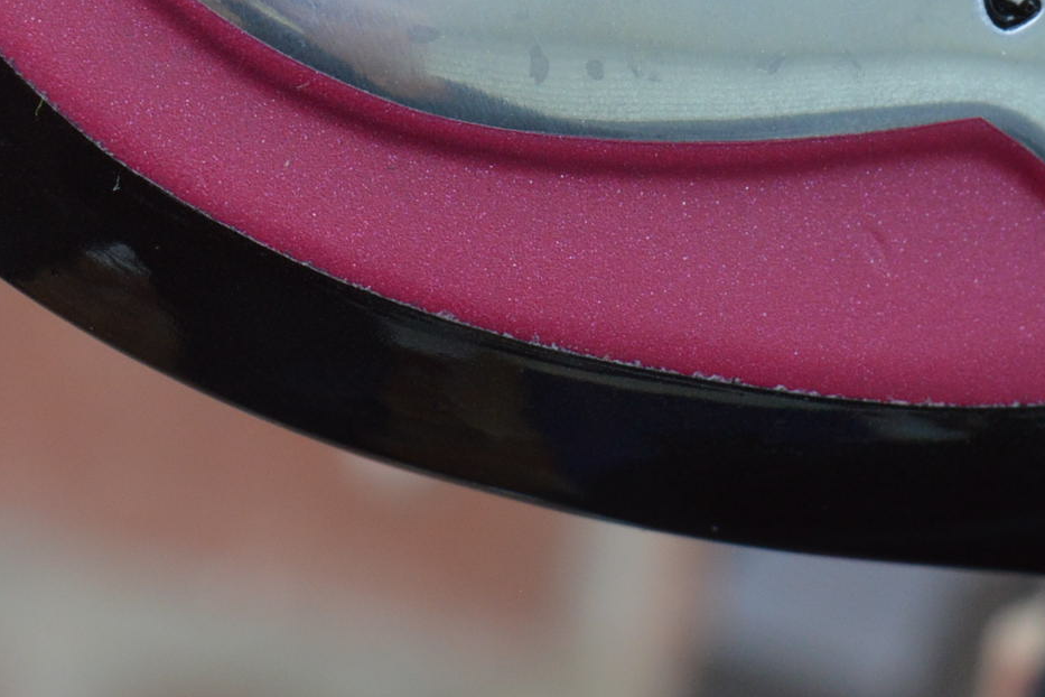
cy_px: -405
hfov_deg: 10.1
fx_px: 5892
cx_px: 839
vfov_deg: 6.7
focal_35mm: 203
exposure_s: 1/160
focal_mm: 42
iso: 400
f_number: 8
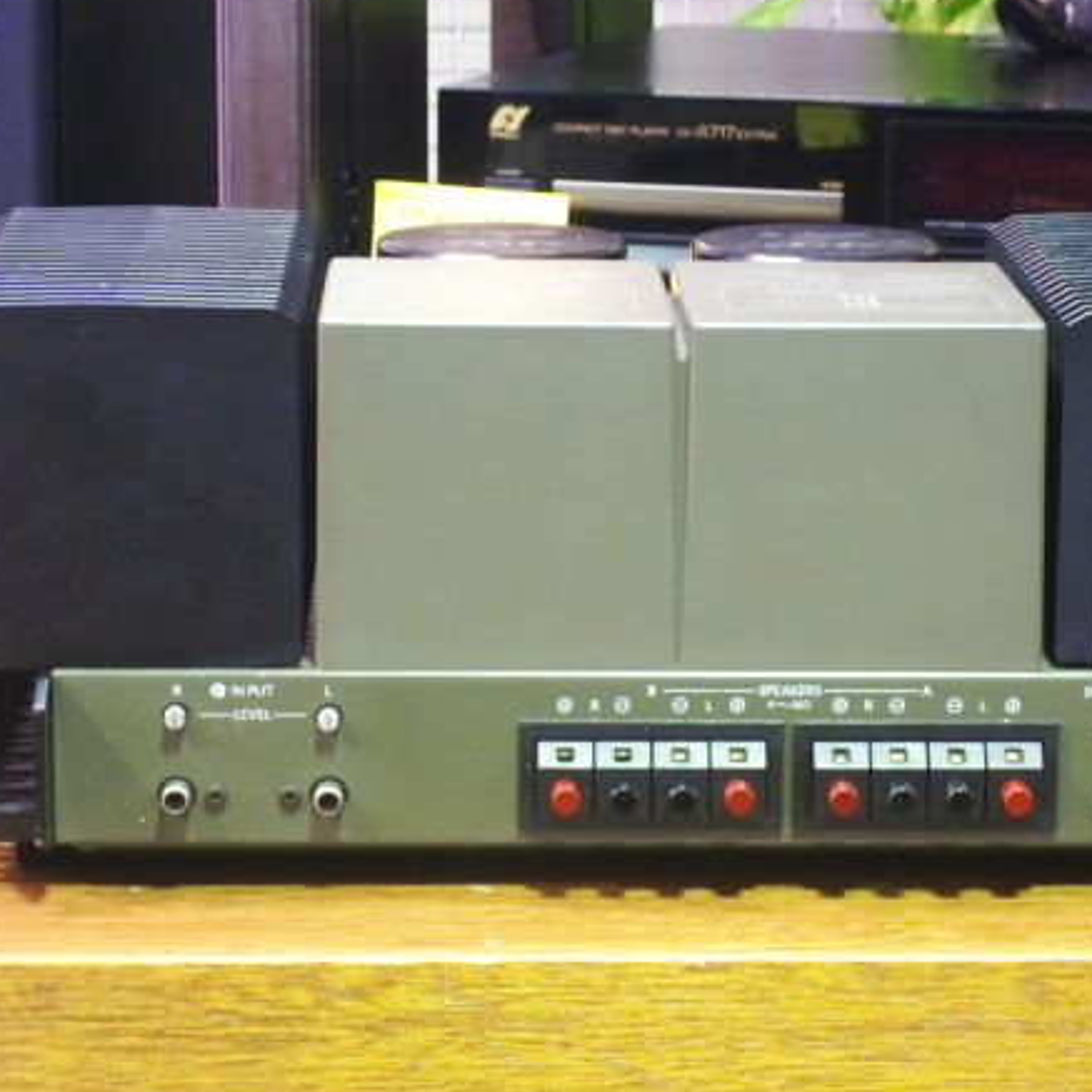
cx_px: 665
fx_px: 5175
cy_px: 562
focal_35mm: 145
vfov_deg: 12.0
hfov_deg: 12.0
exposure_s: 1/4
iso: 400
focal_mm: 19.6
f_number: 5.8
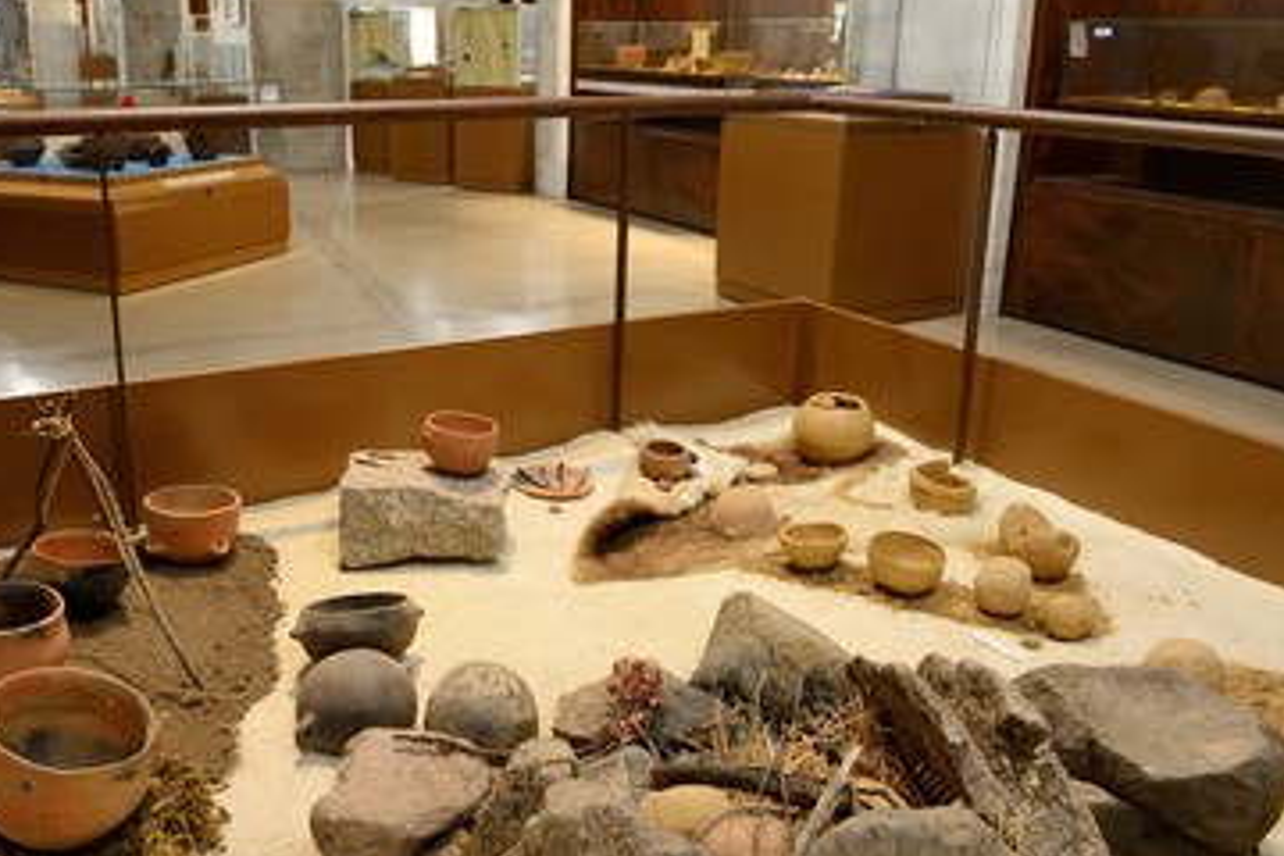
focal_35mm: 28
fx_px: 999
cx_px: 556
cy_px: 367
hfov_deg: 65.2
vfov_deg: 46.3
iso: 800
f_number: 5.6
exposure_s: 1/10
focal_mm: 24
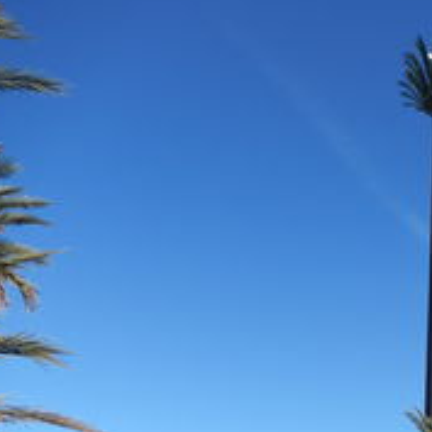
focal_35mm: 50
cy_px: 347
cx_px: 454
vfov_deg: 33.0
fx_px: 706
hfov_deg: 31.0
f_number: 6.8
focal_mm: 4.5
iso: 125
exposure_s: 1/400
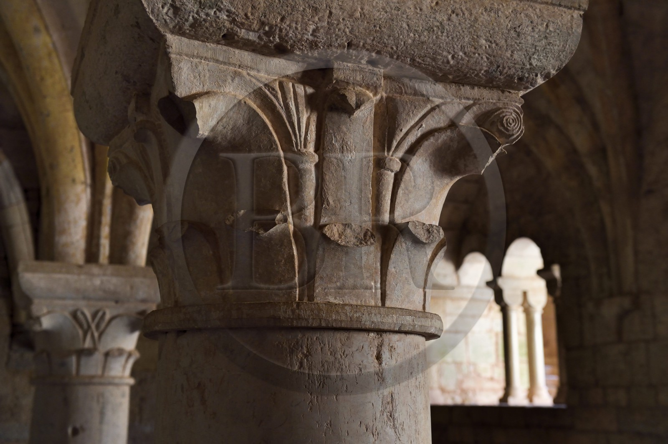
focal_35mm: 48
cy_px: 222
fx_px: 890
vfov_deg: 28.0
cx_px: 334
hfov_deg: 41.1
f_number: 4.5
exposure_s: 1/50
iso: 1600
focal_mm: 48
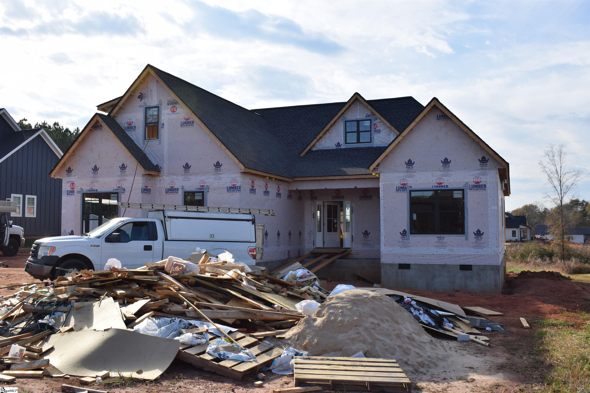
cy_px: 196
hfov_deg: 53.1
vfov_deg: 36.9
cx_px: 295
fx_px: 590
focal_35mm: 36
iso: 100
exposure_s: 1/250
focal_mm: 24
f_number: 8
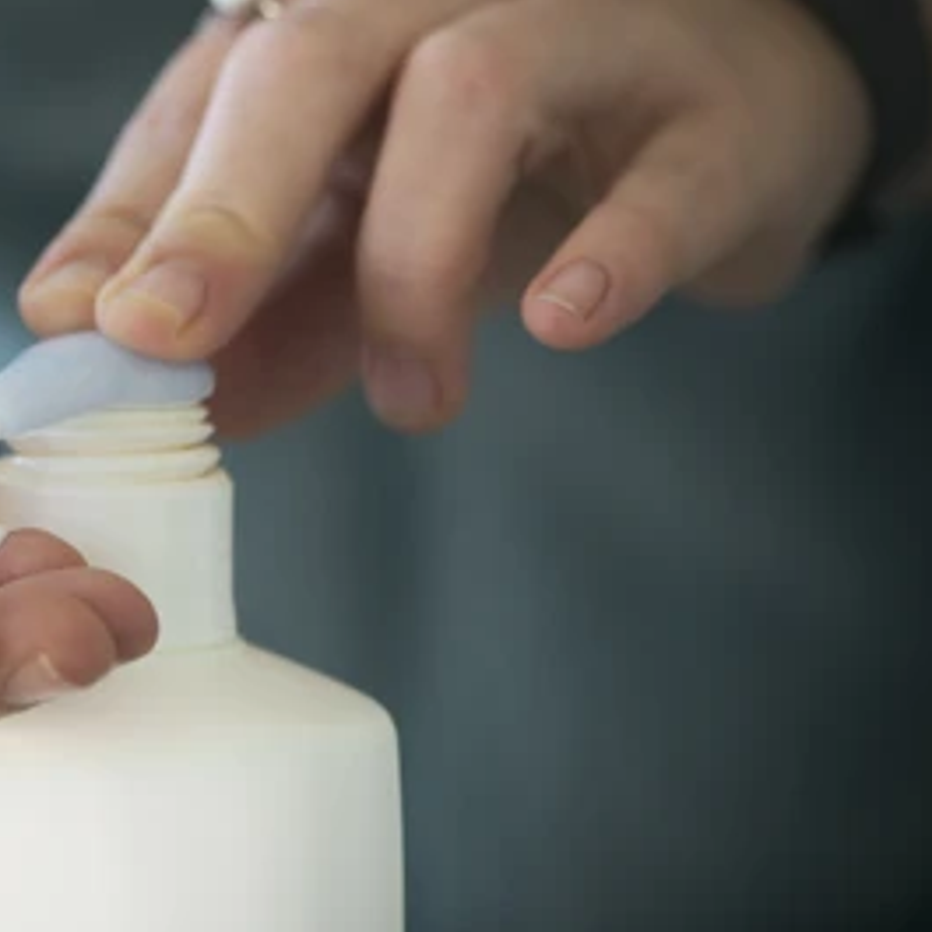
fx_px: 6153
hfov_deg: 8.6
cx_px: -77
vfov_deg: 8.7
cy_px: 359
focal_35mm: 202
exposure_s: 1/100
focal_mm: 105
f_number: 5
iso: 500
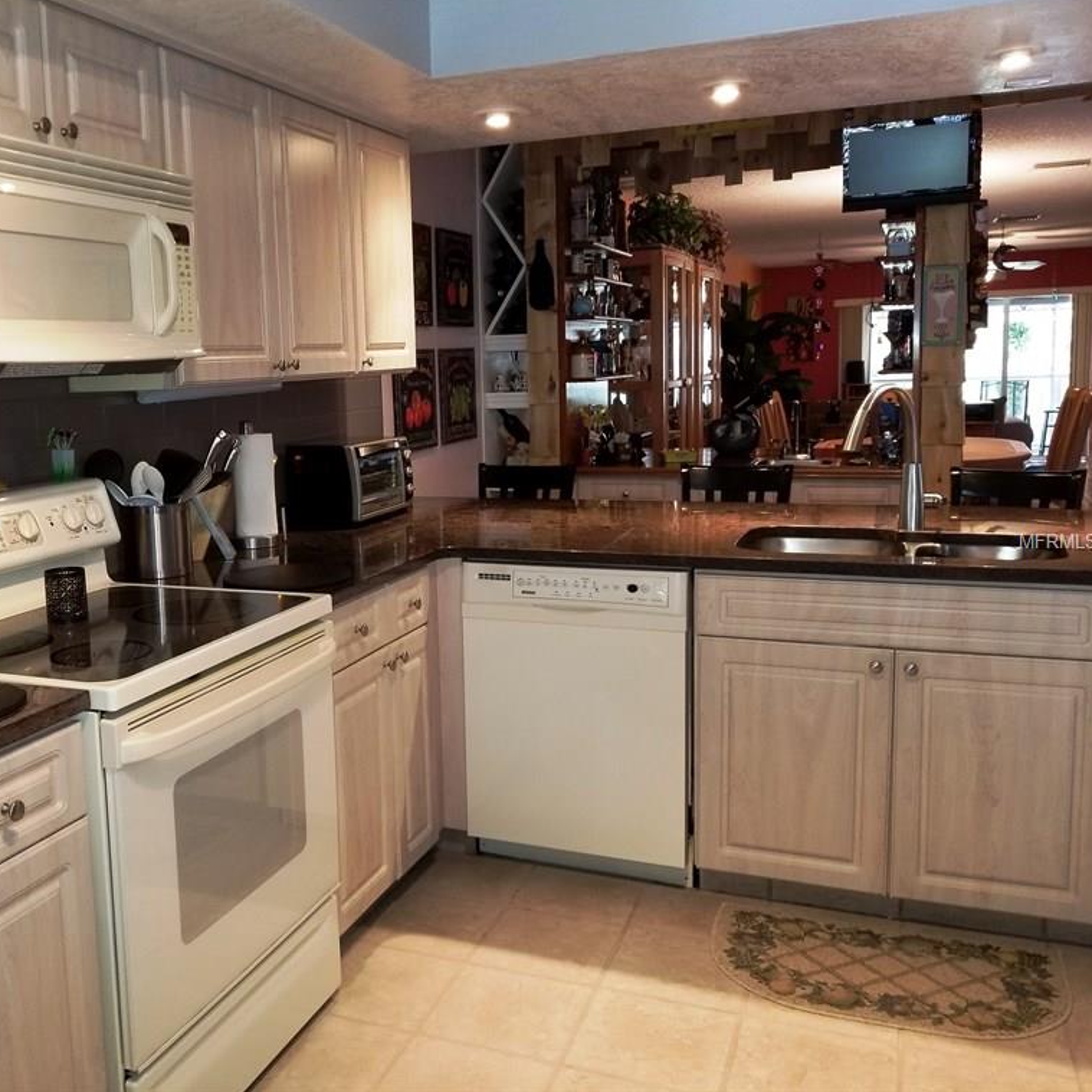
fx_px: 1106
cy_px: 542
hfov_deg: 51.6
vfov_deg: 52.5
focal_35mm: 31
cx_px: 370
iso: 100
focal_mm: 4.25
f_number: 1.7
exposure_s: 1/24
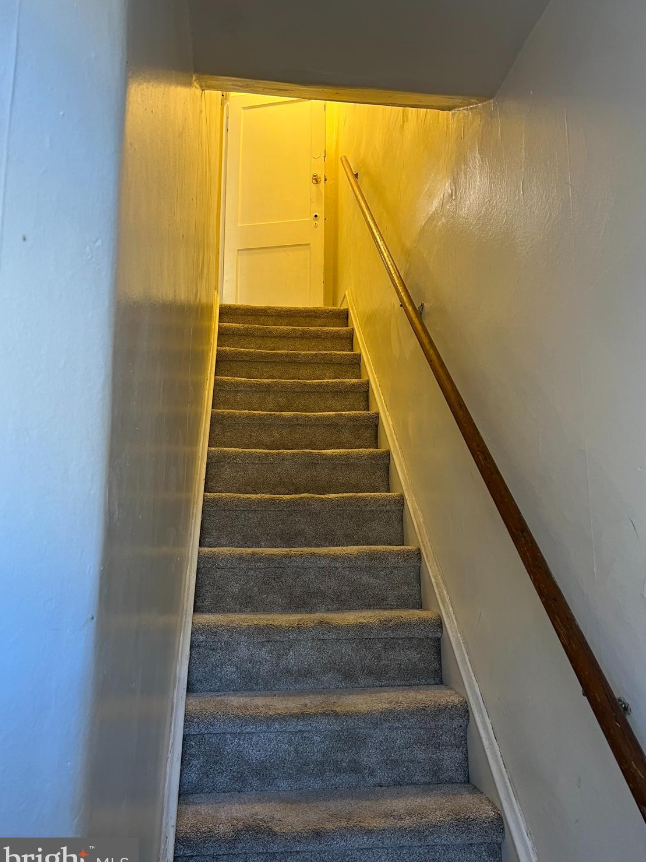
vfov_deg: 65.3
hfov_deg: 51.3
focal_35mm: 27
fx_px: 672
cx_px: 329
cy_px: 438
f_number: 1.5
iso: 125
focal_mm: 5.7
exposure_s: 1/60
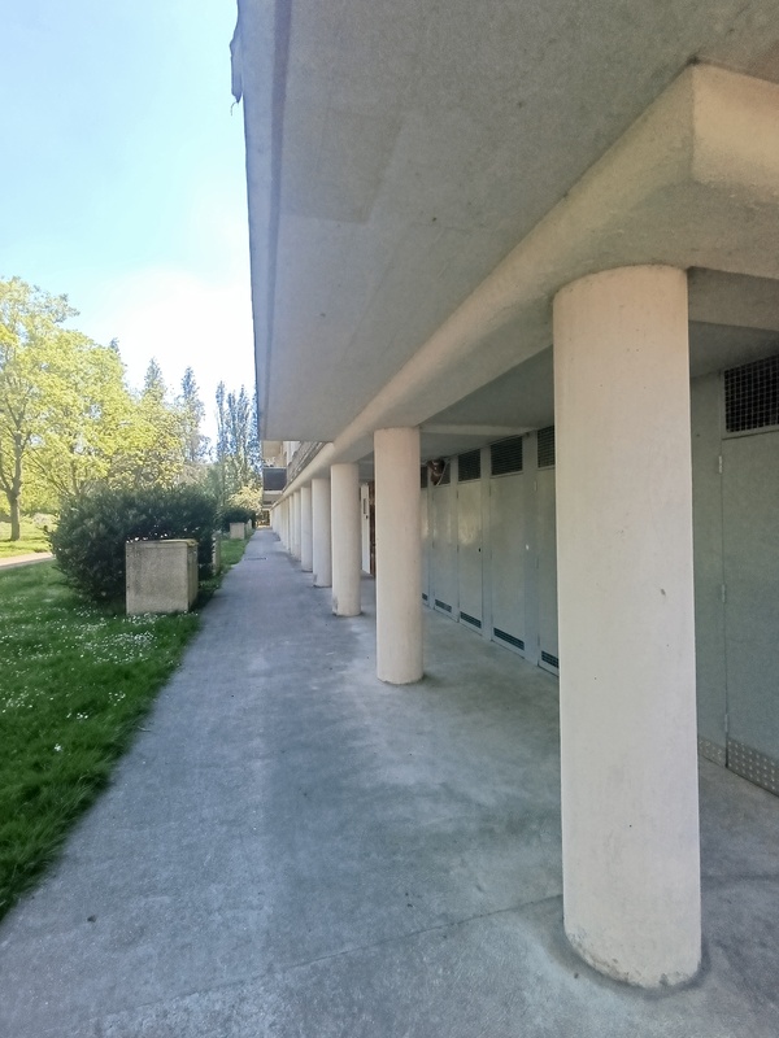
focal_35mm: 16
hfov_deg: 78.1
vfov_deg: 94.5
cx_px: 390
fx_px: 480
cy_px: 519
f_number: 2.2
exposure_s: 1/112
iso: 50
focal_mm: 1.65
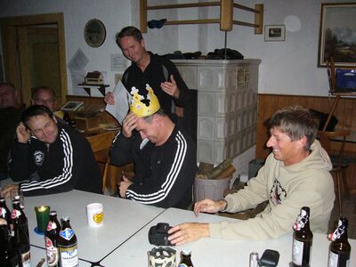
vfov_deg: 40.7
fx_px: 360
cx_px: 178
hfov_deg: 52.6
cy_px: 134
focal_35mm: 35
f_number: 2.8
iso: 250
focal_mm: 5.8
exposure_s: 1/60
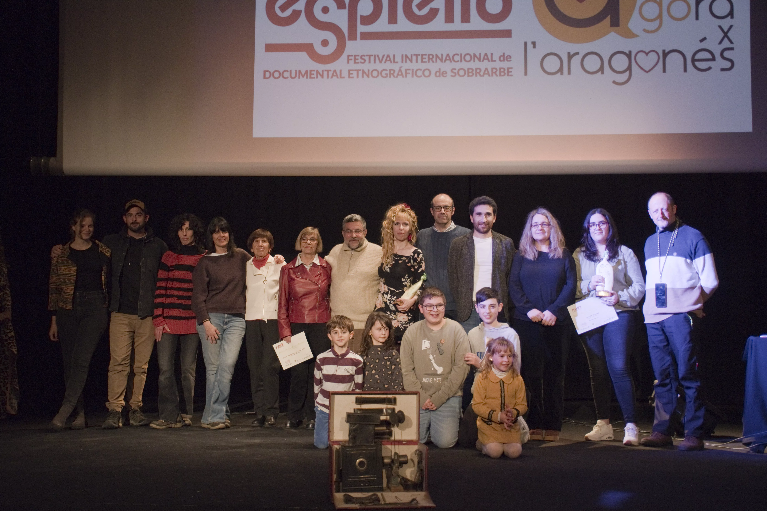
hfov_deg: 41.1
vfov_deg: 28.1
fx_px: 1023
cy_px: 256
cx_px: 384
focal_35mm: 48
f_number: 4
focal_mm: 32
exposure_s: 1/250
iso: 320
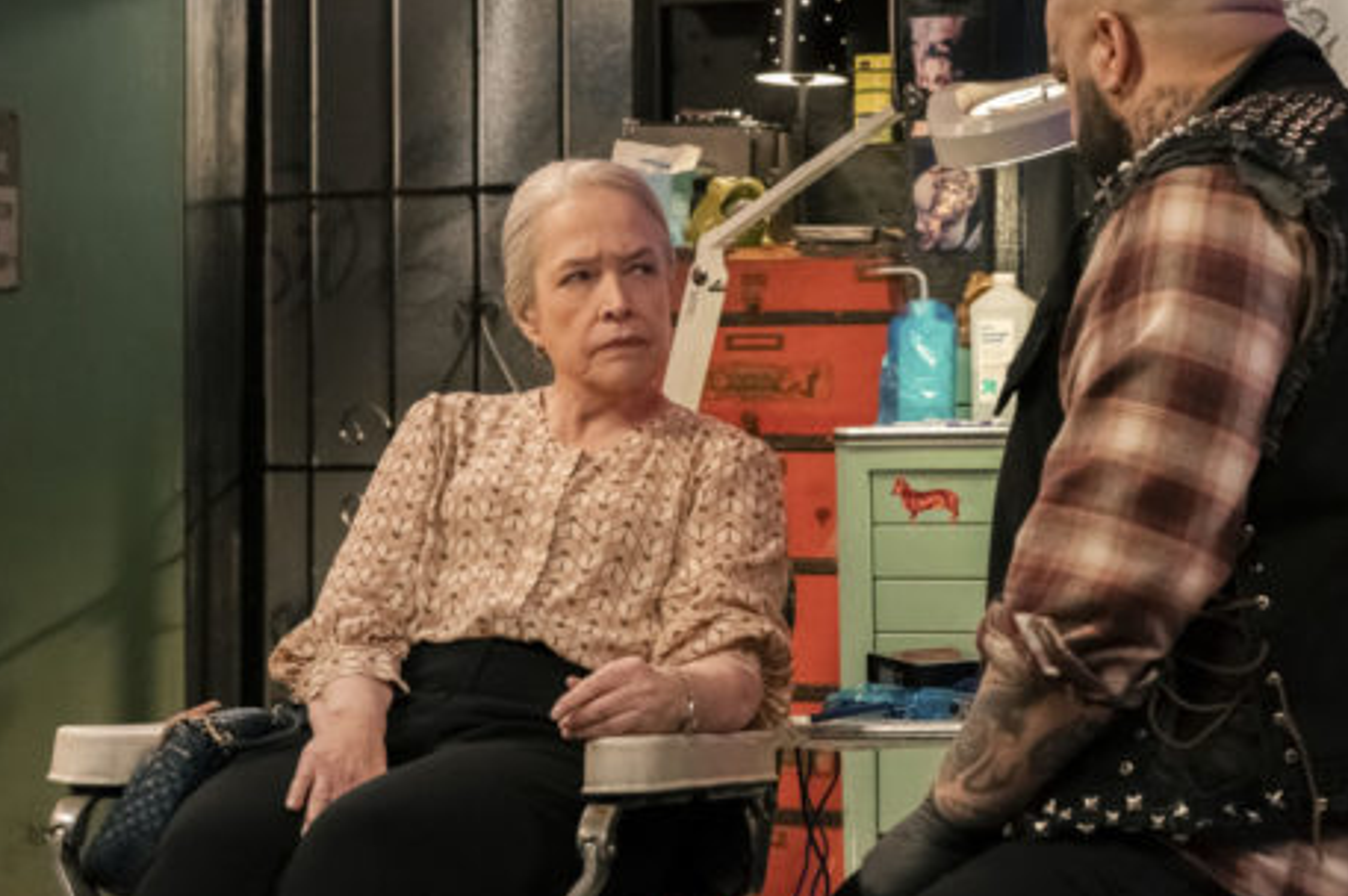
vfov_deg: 14.8
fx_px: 3442
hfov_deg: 22.1
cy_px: 398
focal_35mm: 92
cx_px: 847
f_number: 6.3
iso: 8000
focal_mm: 70
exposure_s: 1/160
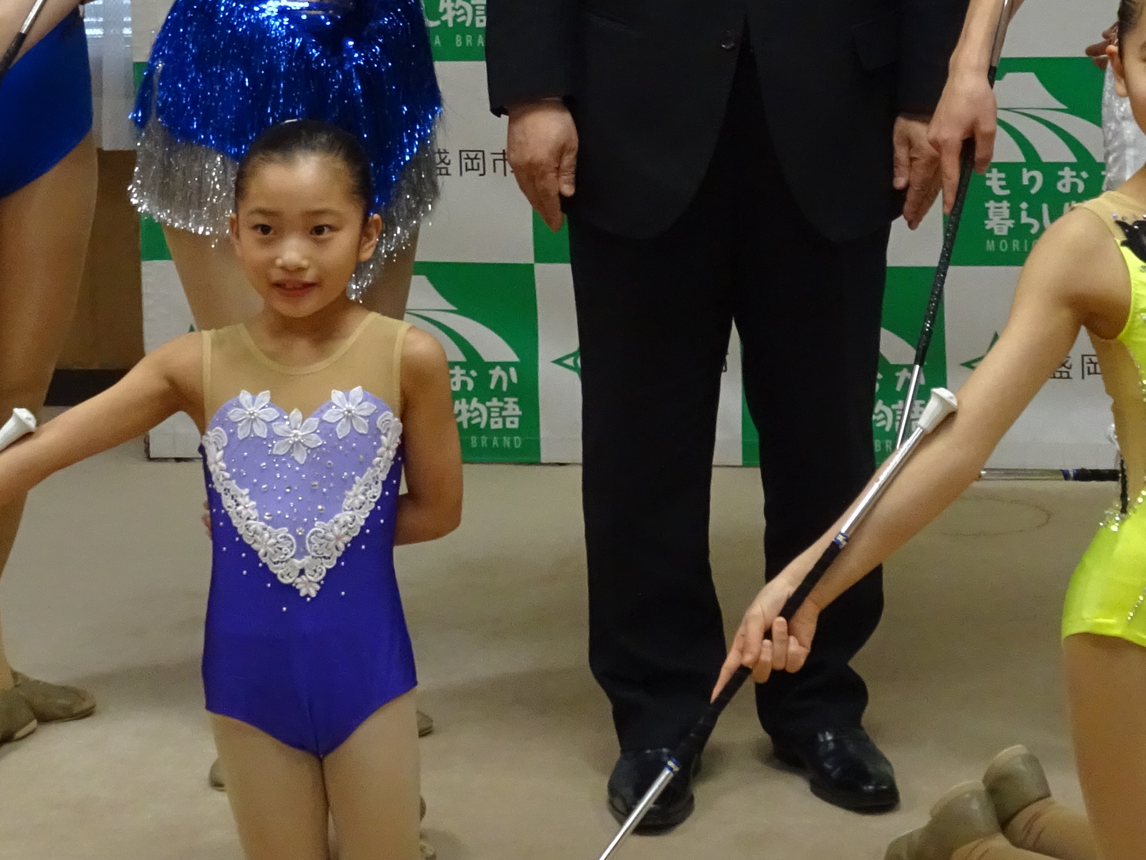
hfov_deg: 21.8
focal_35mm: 90
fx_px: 2980
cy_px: 23
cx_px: 625
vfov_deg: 16.1
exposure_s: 1/40
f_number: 4
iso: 500
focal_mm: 6.37
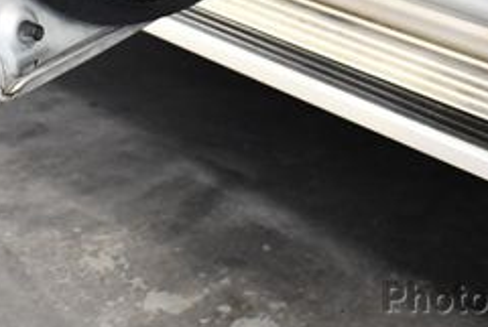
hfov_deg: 21.0
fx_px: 1304
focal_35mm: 96
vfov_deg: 13.8
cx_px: 358
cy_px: -97
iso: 2500
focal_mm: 18
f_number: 3.5
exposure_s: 1/125
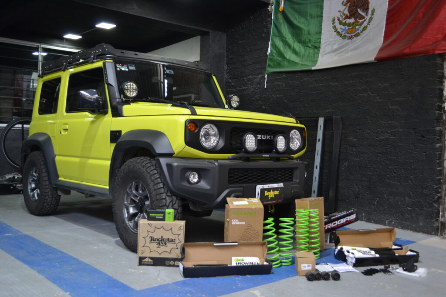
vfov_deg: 36.9
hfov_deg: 53.1
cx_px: 223
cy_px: 148
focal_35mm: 36
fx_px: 446
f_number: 4
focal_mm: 24
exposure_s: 1/60
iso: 800
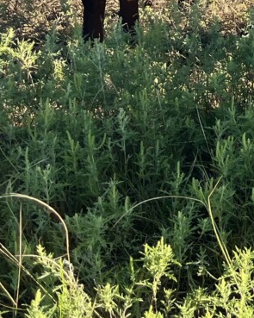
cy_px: -71
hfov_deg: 11.3
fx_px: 1034
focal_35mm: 110
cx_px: 642
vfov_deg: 16.7
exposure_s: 1/1175
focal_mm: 5.1
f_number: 1.6
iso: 50
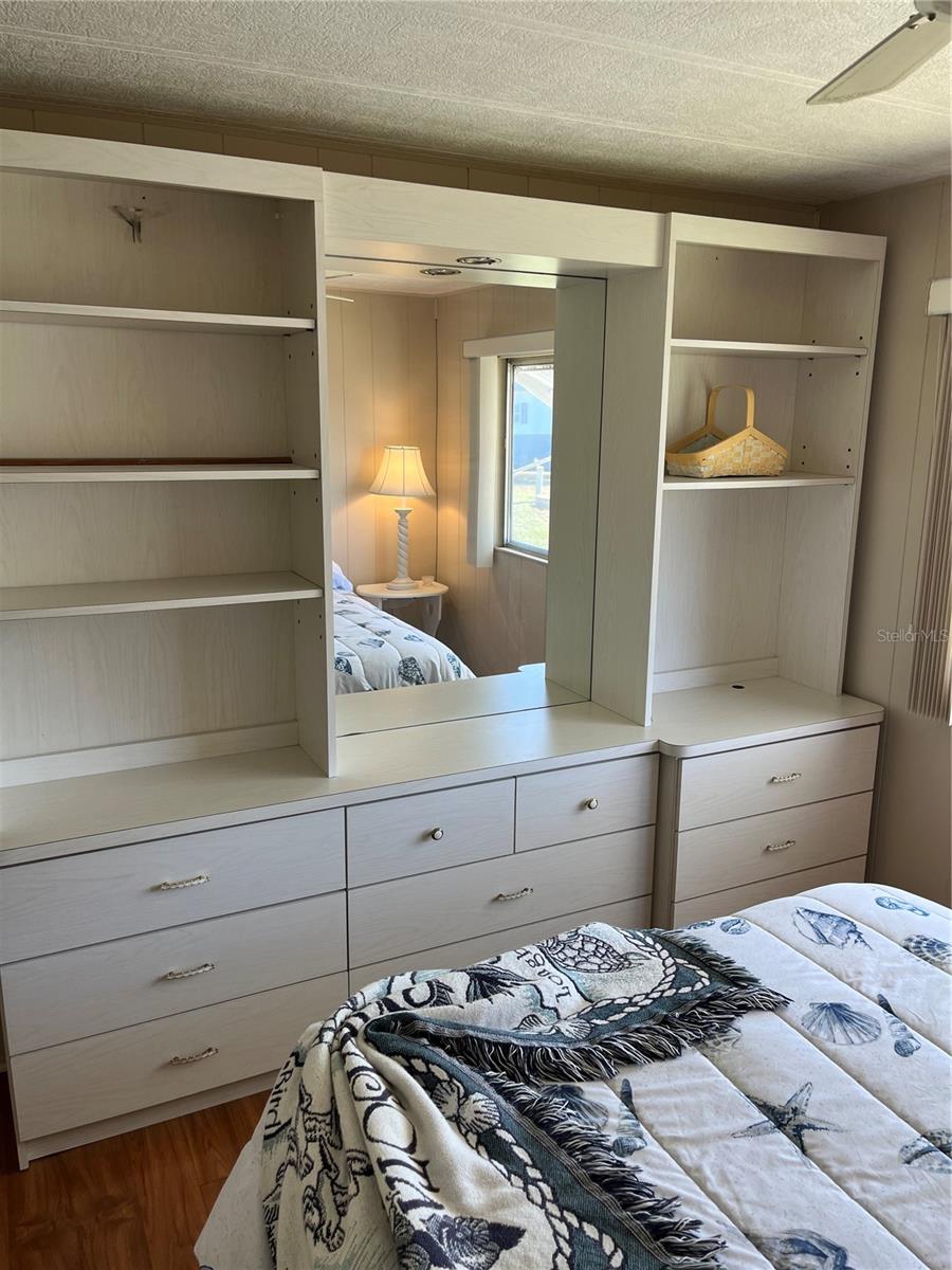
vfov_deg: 67.3
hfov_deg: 53.1
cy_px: 635
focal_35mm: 26
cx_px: 476
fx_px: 953
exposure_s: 1/120
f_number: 1.6
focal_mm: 5.1
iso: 50
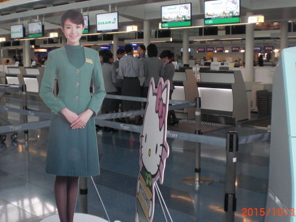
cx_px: 136
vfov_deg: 30.3
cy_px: 101
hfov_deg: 39.6
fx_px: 411
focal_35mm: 48
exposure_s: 1/60
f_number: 3.1
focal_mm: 6.3
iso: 200
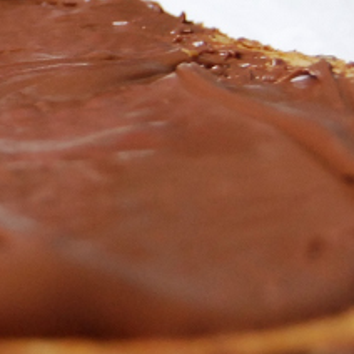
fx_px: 2707
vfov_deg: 7.4
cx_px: -277
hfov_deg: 7.3
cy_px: -58
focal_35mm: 234
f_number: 5
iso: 900
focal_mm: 38
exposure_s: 1/30
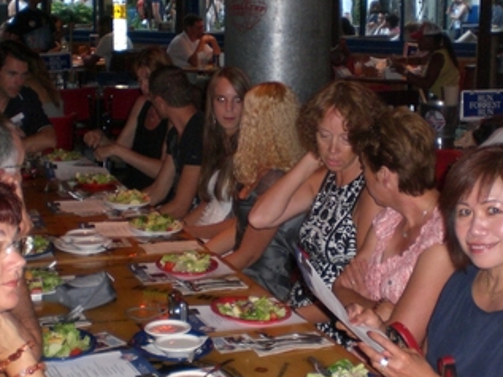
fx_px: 1047
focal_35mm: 72
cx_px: 286
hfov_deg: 27.0
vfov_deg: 20.5
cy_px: 176
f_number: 3.1
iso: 200
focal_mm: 6.3
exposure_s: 1/60
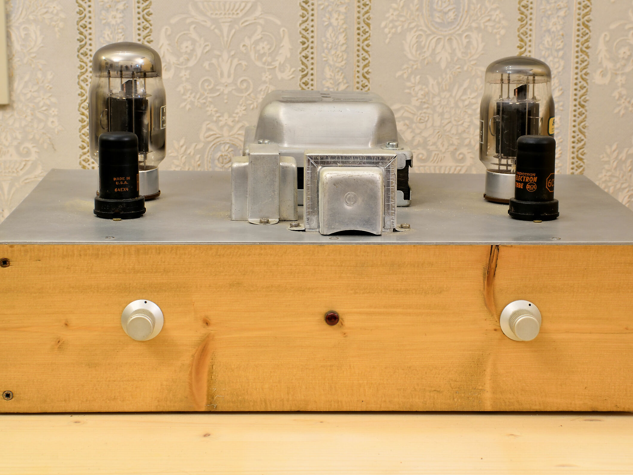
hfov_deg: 23.8
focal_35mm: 82
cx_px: 333
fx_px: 1499
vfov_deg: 18.0
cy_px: 236
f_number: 11
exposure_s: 1.6
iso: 100
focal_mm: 50
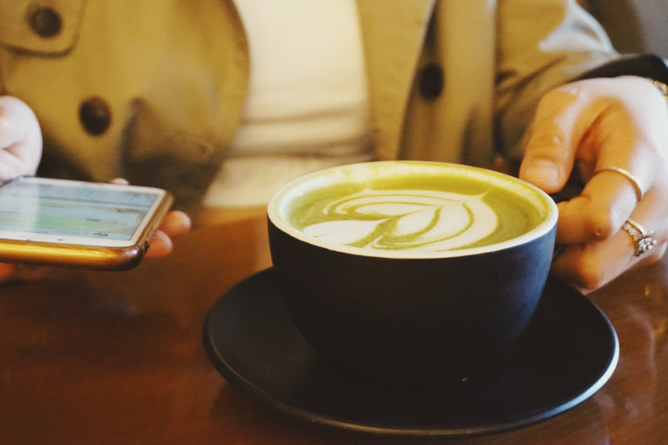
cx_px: 334
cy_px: 222
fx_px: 890
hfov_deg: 41.1
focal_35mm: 48
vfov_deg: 28.0
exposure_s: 1/50
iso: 8000
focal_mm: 32
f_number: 5
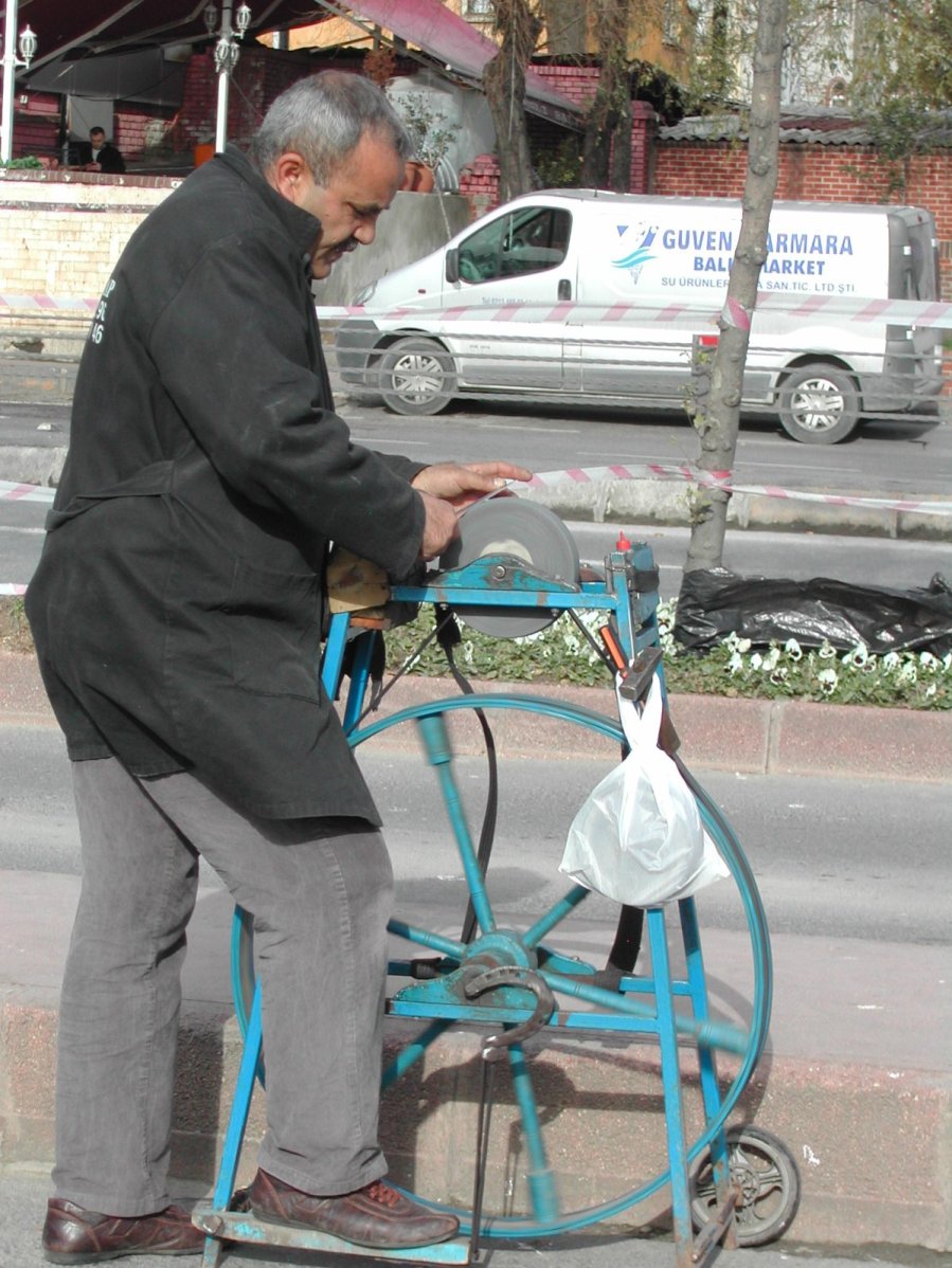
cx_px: 476
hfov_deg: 13.0
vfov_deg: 17.3
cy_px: 634
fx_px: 4179
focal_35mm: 114
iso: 100
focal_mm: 24
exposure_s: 1/353
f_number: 4.9
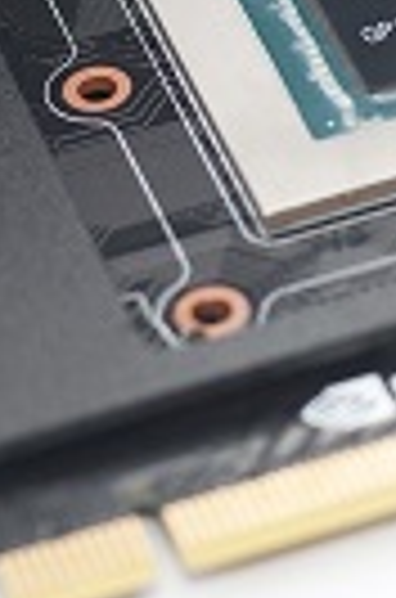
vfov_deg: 8.1
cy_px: -13
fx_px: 4213
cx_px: 500
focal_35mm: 254
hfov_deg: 5.4
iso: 200
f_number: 4.5
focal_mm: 50
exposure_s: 1/200
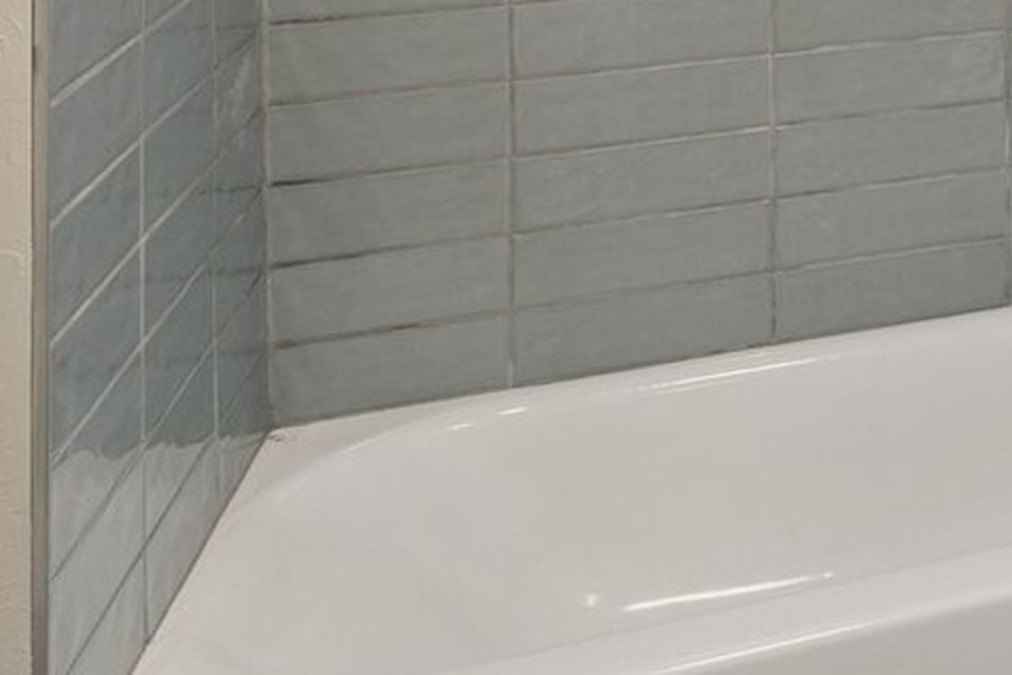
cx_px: 1721
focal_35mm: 64
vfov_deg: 18.9
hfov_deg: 22.2
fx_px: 1799
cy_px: -307
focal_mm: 10
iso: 200
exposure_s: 1/40
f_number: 6.3
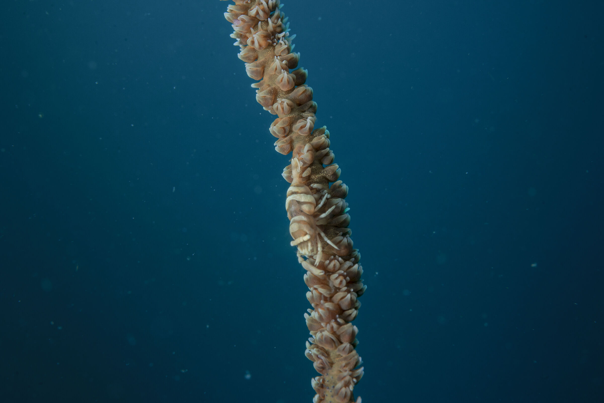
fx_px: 1007
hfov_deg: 33.4
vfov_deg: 22.6
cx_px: 302
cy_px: 202
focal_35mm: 60
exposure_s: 1/200
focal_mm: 60
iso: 250
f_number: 14
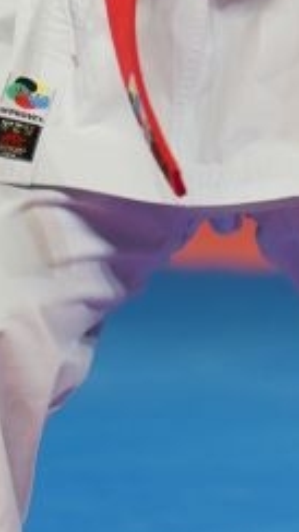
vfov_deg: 2.3
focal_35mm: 938
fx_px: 13239
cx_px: 362
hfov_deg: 1.3
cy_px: 52
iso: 500
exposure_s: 1/500
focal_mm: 182
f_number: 2.8
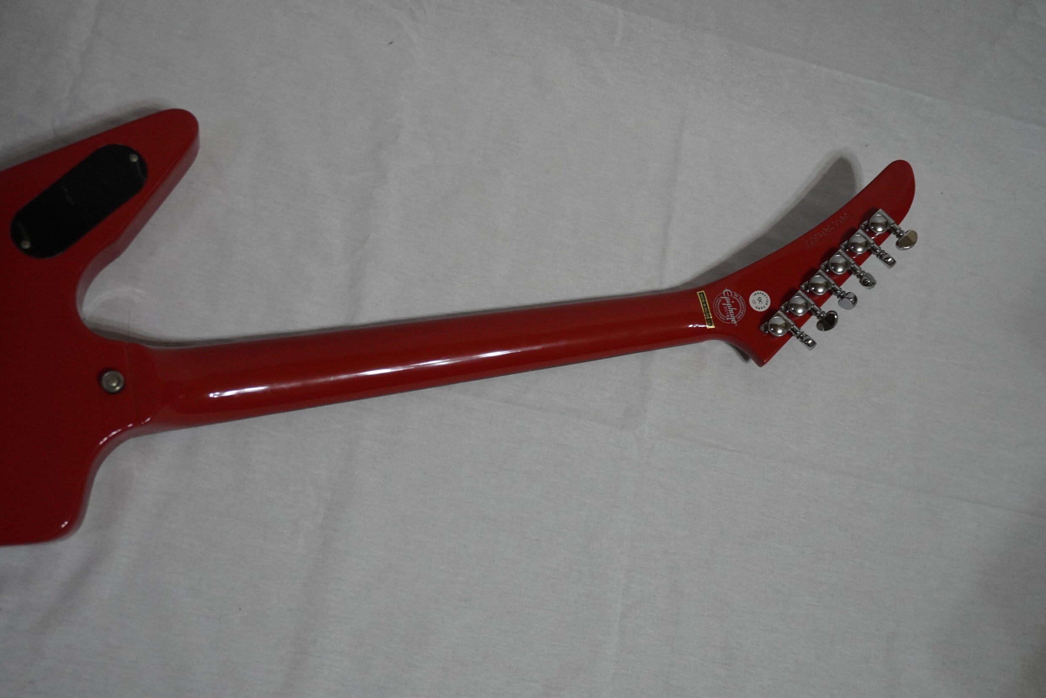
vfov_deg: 38.9
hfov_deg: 55.8
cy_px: 347
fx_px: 988
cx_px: 512
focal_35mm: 34
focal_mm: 22
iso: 1600
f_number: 4
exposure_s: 1/160
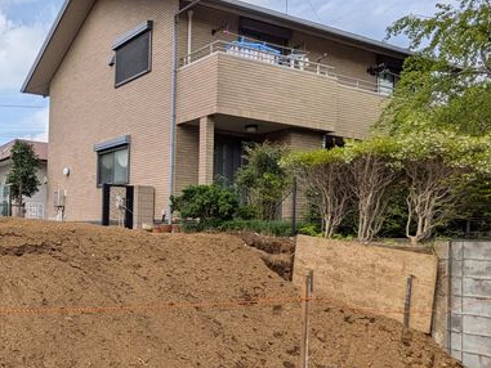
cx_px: 39
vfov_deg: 40.5
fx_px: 497
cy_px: 221
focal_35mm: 35
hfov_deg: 46.8
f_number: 2.2
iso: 51
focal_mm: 1.83
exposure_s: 1/2092
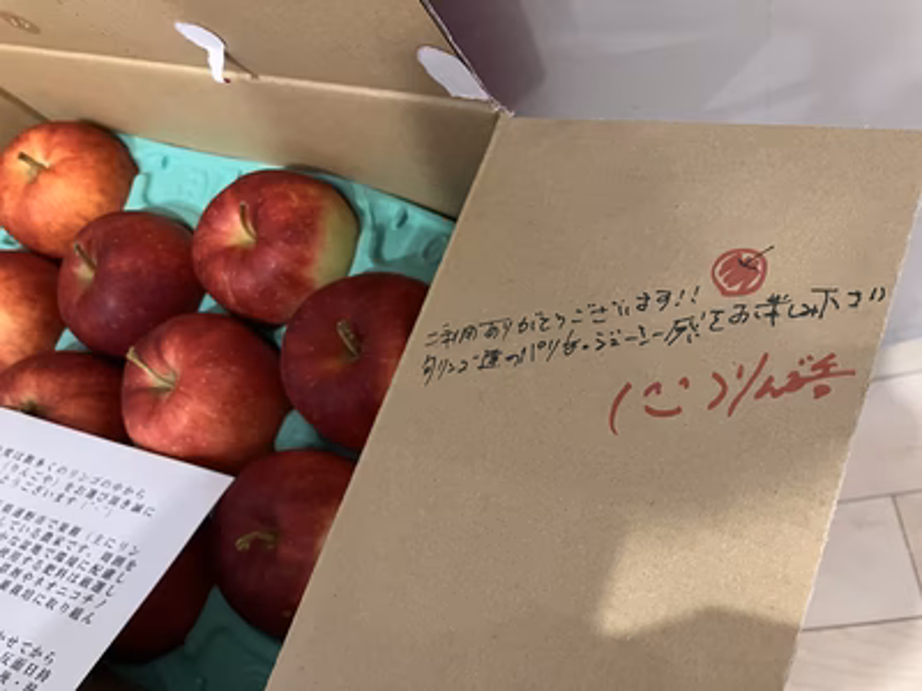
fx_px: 746
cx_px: 461
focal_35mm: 28
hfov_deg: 63.4
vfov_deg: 49.7
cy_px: 346
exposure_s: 1/33
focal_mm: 3.99
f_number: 1.8
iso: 320
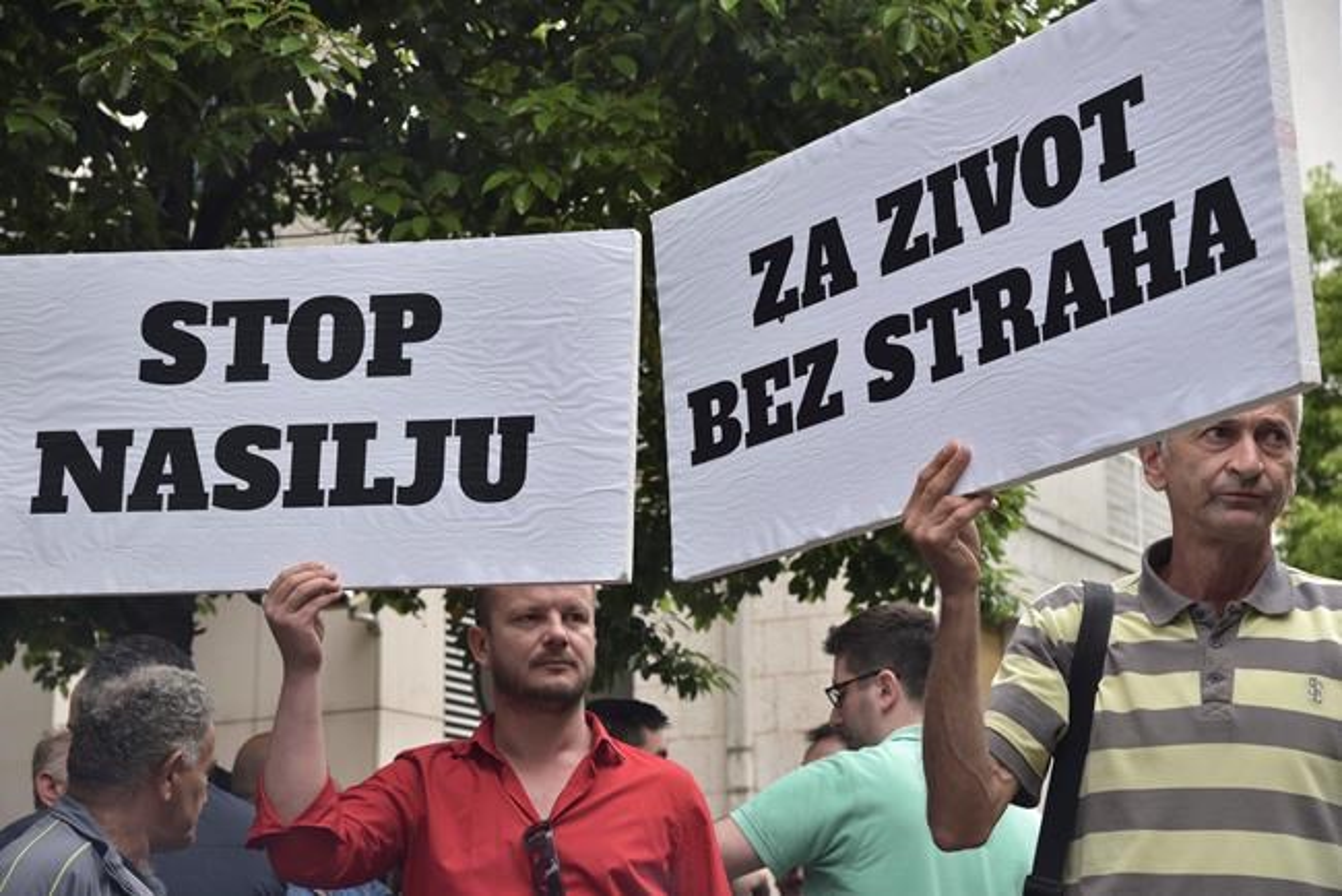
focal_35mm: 78
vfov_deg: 17.5
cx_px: 671
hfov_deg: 26.0
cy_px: 448
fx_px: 2909
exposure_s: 1/250
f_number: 8
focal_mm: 78
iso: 400
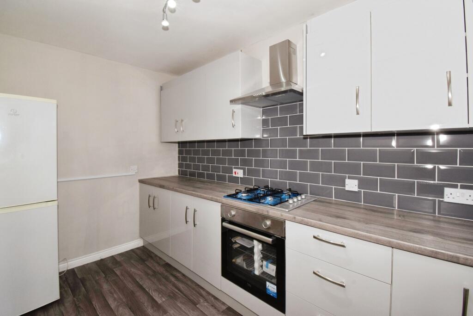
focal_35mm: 15
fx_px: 197
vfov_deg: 77.3
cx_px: 236
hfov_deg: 100.4
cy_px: 158
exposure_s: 1/60
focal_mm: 10
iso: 1000
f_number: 13
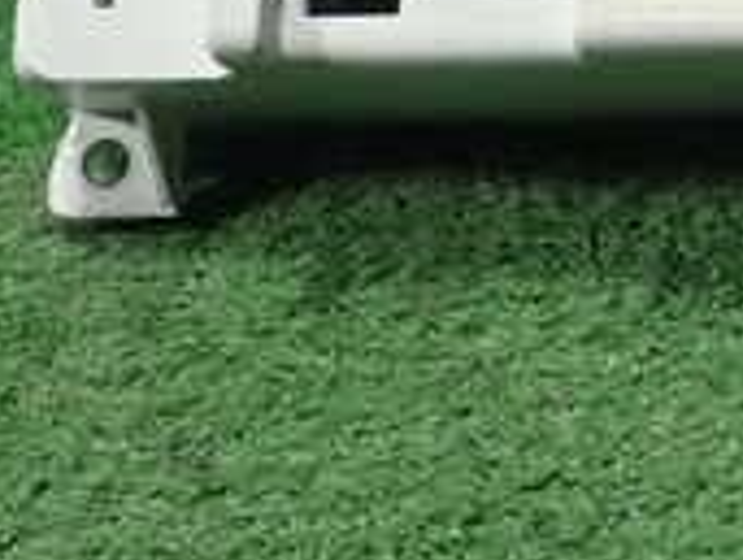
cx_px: 1043
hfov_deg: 17.2
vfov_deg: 13.6
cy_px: -165
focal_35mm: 105
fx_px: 2258
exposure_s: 1/125
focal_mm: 5.5
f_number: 2.3
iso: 320
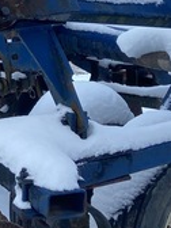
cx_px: -72
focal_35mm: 124
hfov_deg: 11.5
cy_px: -41
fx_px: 817
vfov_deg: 15.4
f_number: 1.8
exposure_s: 1/637
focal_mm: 4.25
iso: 32
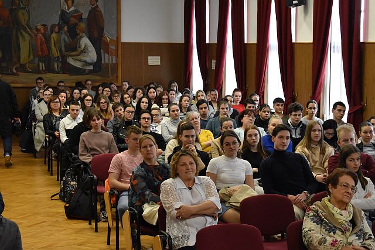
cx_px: 188
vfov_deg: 18.2
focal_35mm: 75
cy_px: 125
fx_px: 781
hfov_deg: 27.0
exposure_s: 1/125
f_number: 5.6
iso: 2500
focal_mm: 50
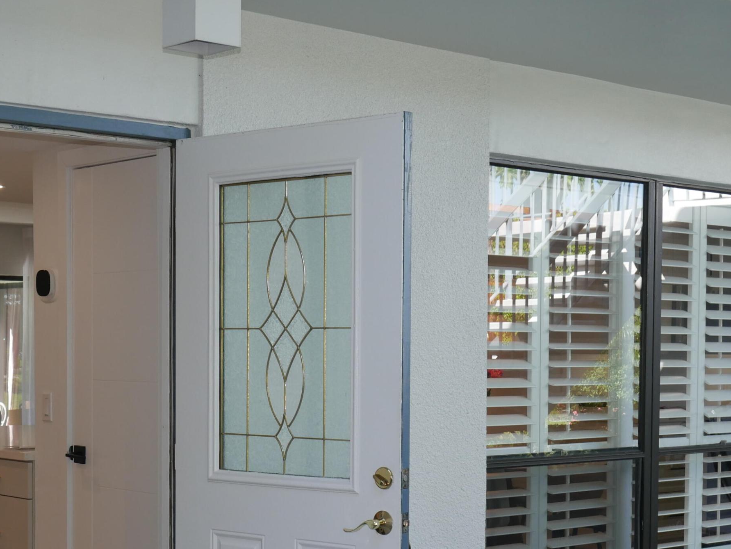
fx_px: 1500
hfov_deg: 27.3
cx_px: 306
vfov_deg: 20.6
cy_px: 415
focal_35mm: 71
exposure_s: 1/160
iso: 400
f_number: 5.6
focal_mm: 22
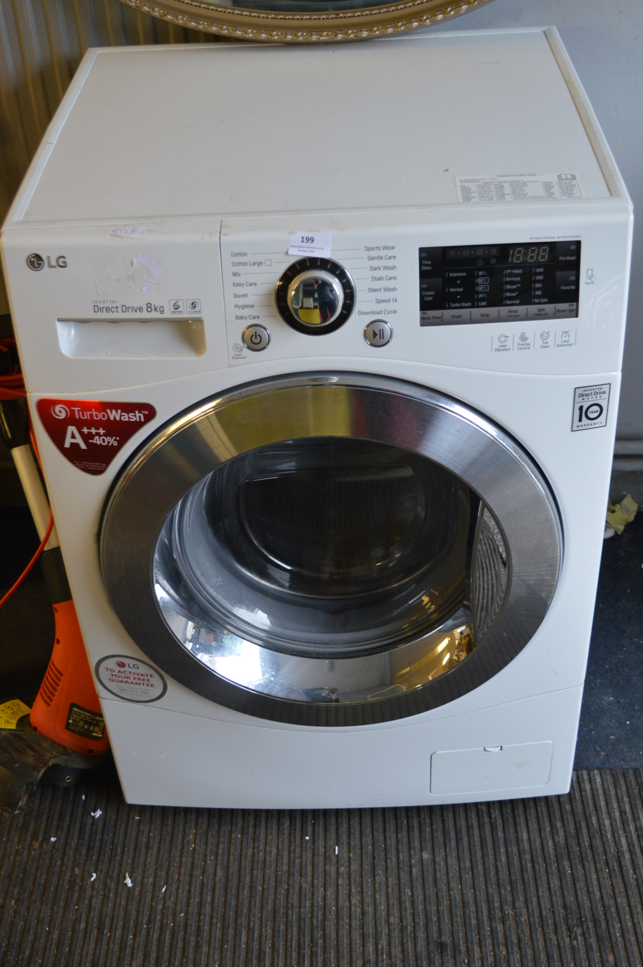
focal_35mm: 46
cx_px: 322
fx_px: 1248
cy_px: 484
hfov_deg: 28.9
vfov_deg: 42.4
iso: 720
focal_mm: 31
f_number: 4.2
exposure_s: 1/15
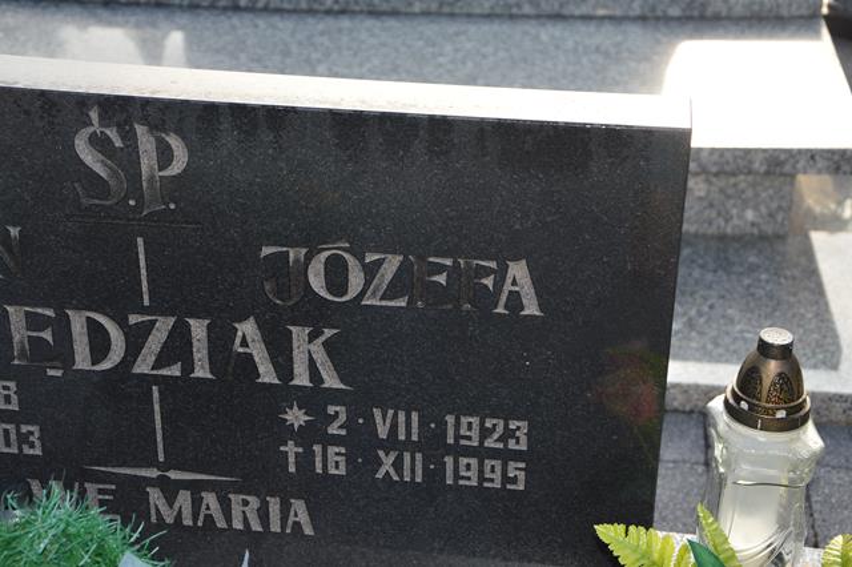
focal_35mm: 63
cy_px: 284
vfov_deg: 21.5
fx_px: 1490
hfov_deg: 31.9
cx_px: 426
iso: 100
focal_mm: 42
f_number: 5
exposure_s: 1/200
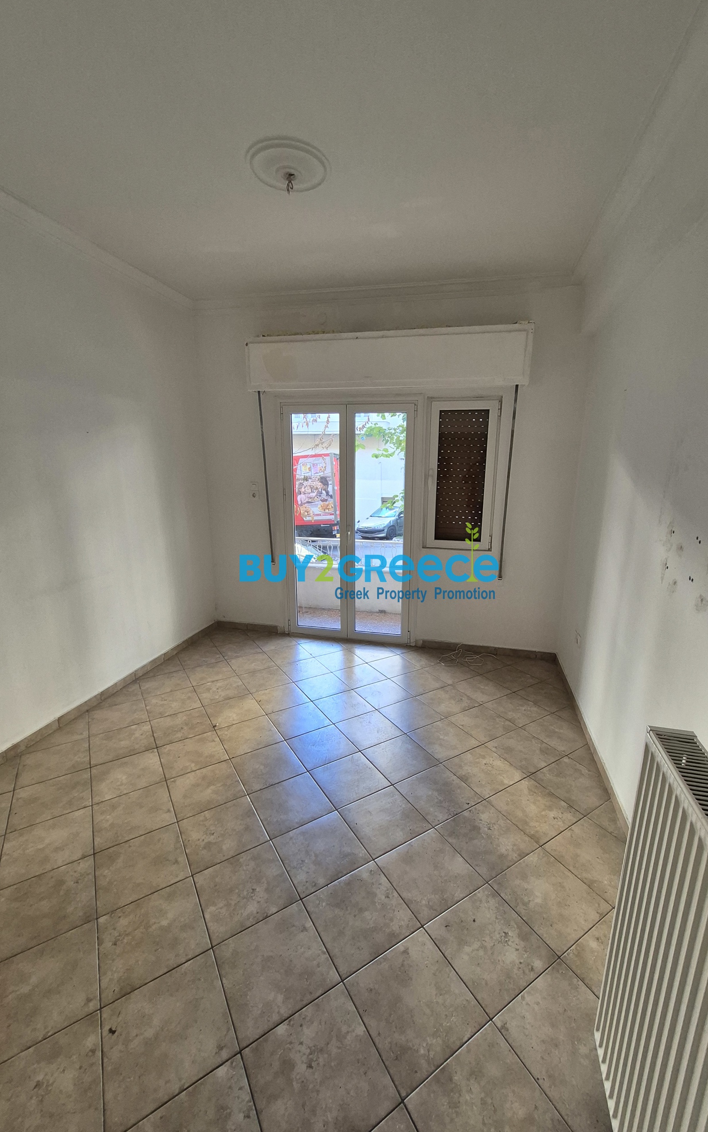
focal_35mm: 14
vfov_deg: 105.3
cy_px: 562
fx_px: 432
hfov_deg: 78.6
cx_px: 369
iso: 125
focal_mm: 1.74
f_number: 2.2
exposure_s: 1/50
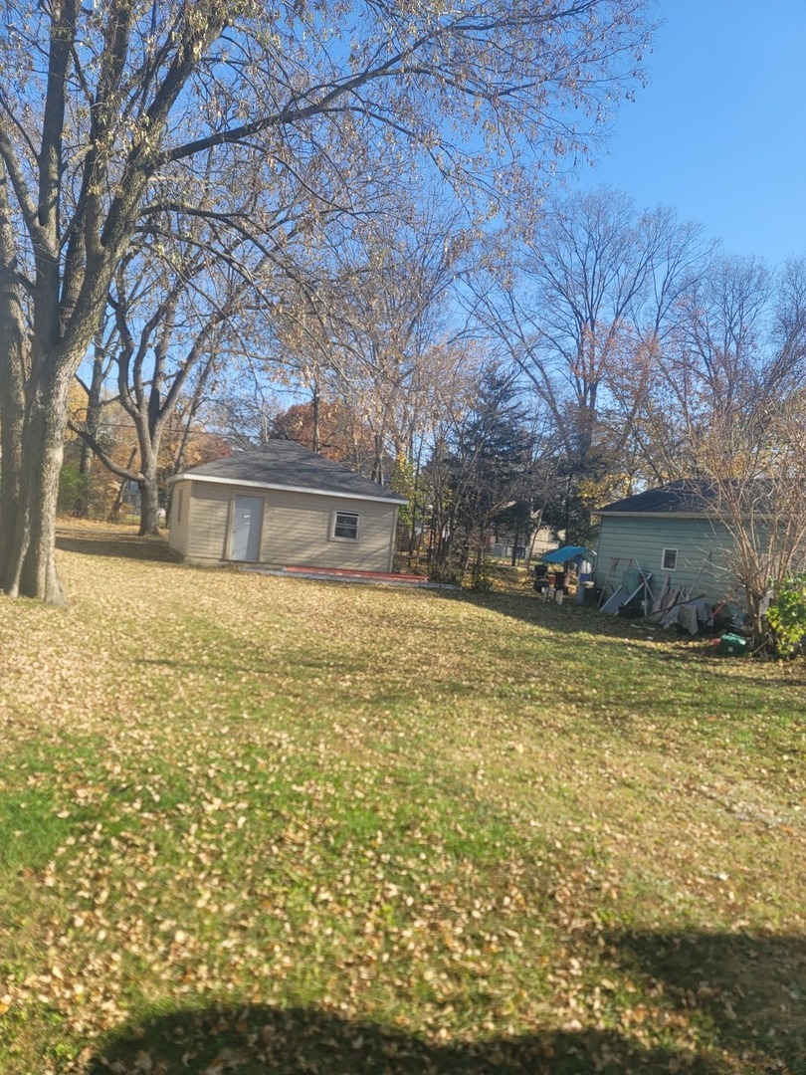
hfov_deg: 54.9
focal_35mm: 25
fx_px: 776
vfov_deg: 69.4
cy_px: 538
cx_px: 403
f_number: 1.8
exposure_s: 1/466
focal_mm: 7
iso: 20
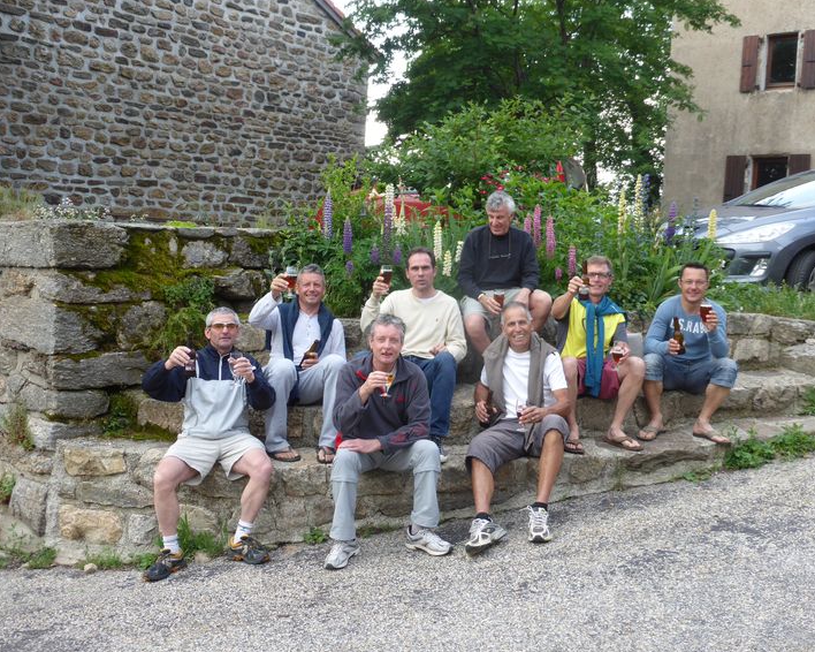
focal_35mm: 36
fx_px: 868
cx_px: 435
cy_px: 325
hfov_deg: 50.3
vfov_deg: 41.1
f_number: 3.7
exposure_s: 1/125
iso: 100
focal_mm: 6.1
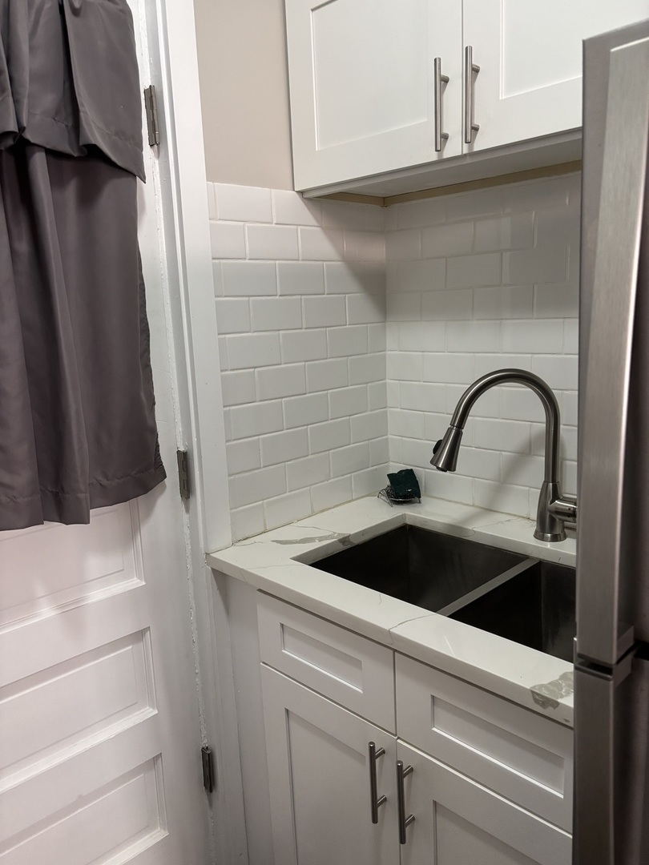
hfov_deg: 53.1
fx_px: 650
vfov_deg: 67.3
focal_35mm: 26
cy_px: 432
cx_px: 324
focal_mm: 5.96
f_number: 1.6
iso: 250
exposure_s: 1/60
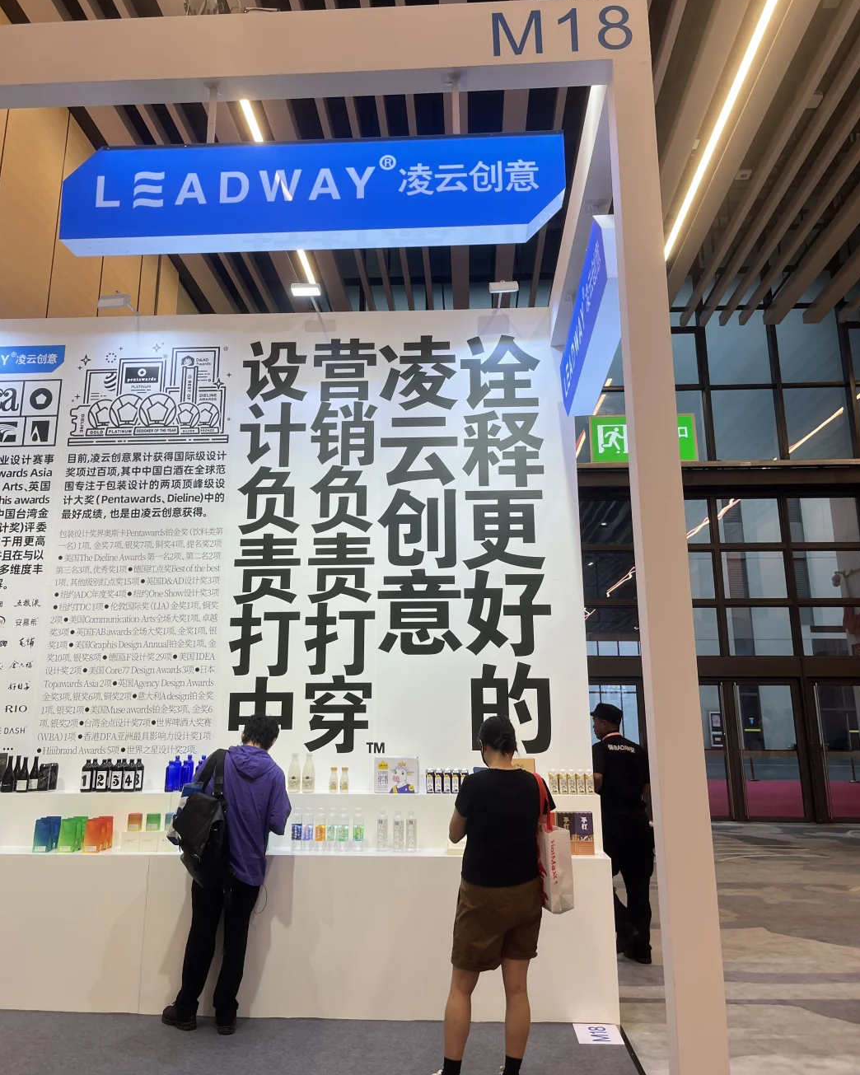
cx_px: 418
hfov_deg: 51.5
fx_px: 891
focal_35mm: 28
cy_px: 483
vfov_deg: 62.1
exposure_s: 1/108
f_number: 1.6
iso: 32
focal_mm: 5.1
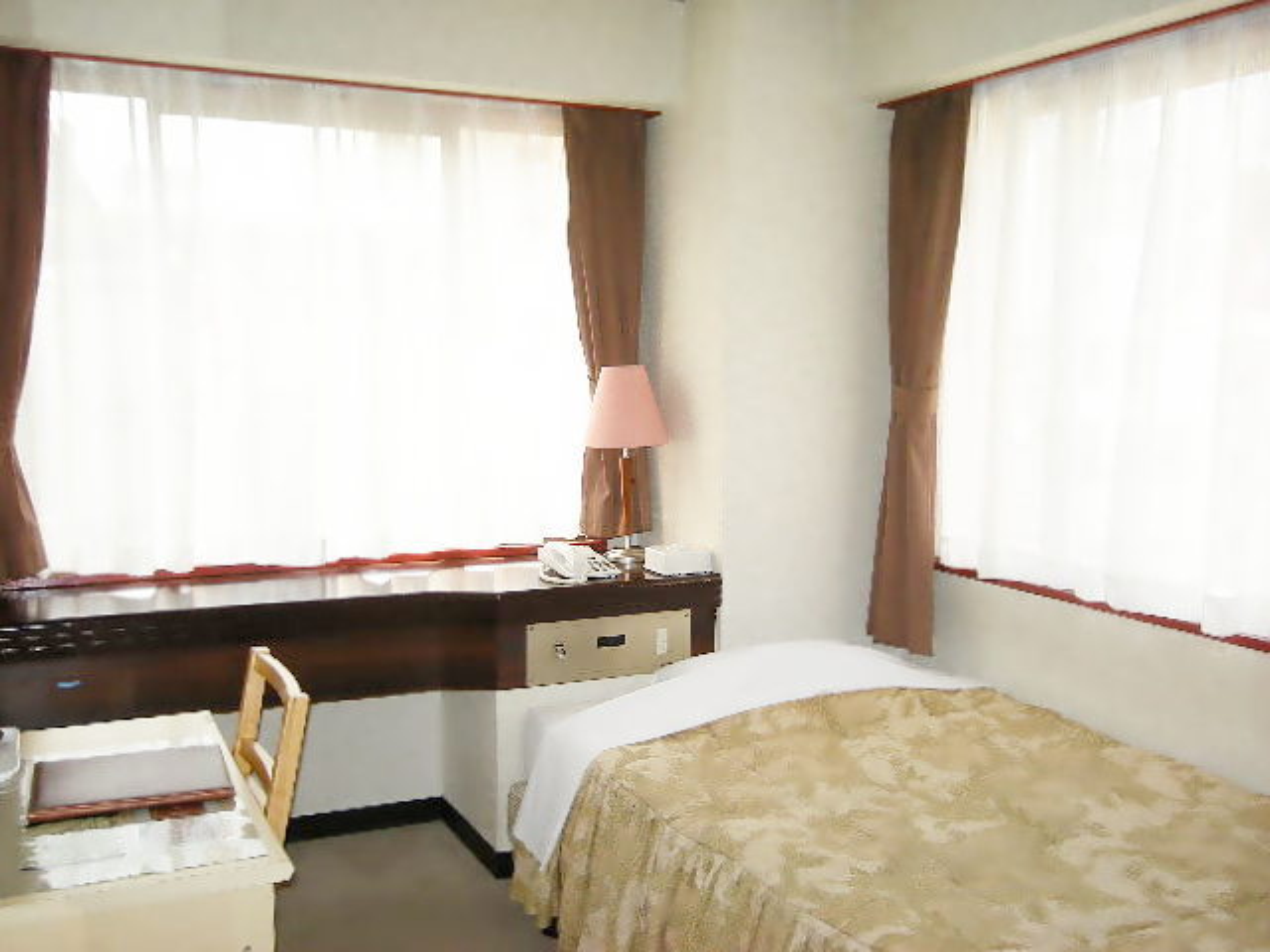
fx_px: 1284
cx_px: 635
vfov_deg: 40.7
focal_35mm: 35
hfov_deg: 52.6
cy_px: 476
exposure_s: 1/92.7
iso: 90
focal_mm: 5.7
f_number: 2.8
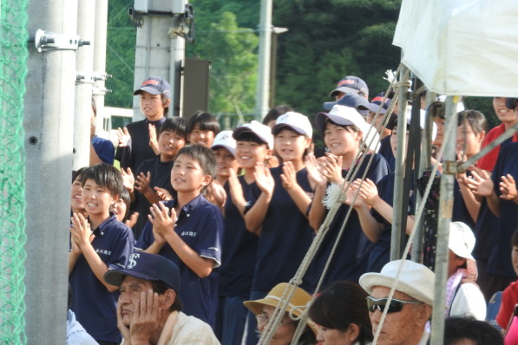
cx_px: 259
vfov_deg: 4.0
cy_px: 164
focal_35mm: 345
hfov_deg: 6.0
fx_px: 4964
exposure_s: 1/125
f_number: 5.5
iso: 125
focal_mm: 59.1
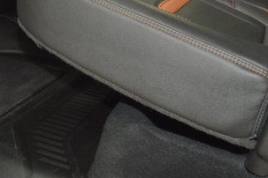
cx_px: 27
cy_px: 43
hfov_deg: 33.2
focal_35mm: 57
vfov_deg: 23.5
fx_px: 424
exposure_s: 1/50
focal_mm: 18
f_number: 3.5
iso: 2000
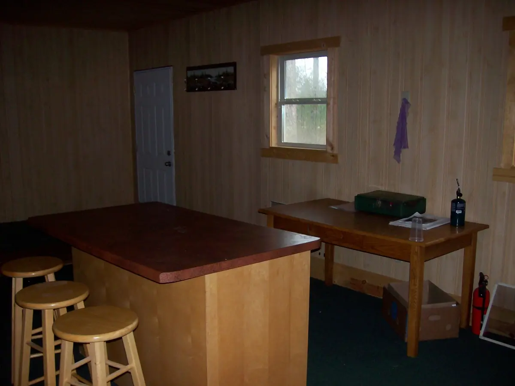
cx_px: 258
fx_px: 535
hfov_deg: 51.4
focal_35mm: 36
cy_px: 193
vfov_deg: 39.6
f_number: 2.7
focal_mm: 6
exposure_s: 1/64
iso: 80
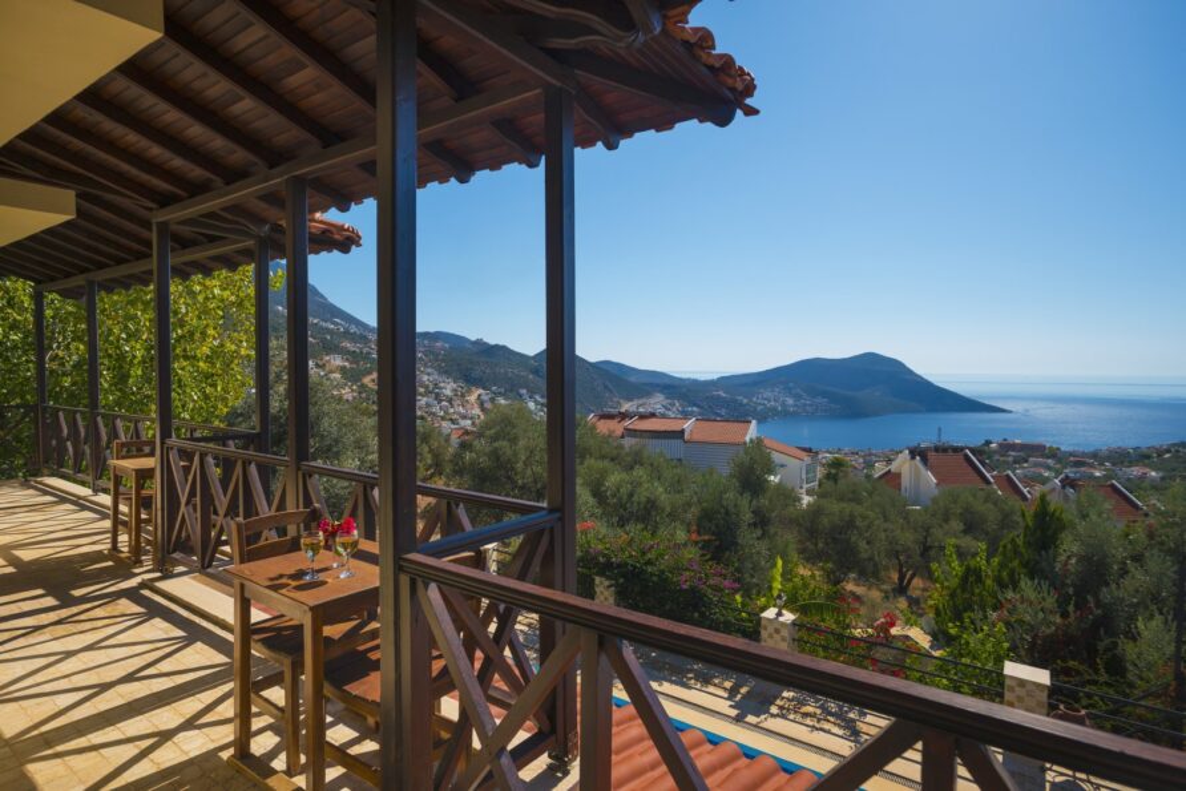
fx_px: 593
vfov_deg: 67.4
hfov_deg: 90.0
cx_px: 593
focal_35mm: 18
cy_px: 396
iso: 160
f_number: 5.6
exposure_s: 1/400
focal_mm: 12
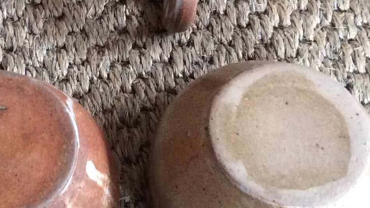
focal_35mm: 96
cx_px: 54
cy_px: 53
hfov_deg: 21.8
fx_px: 942
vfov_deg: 12.6
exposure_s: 1/20
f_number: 2.4
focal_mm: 3.3
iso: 320
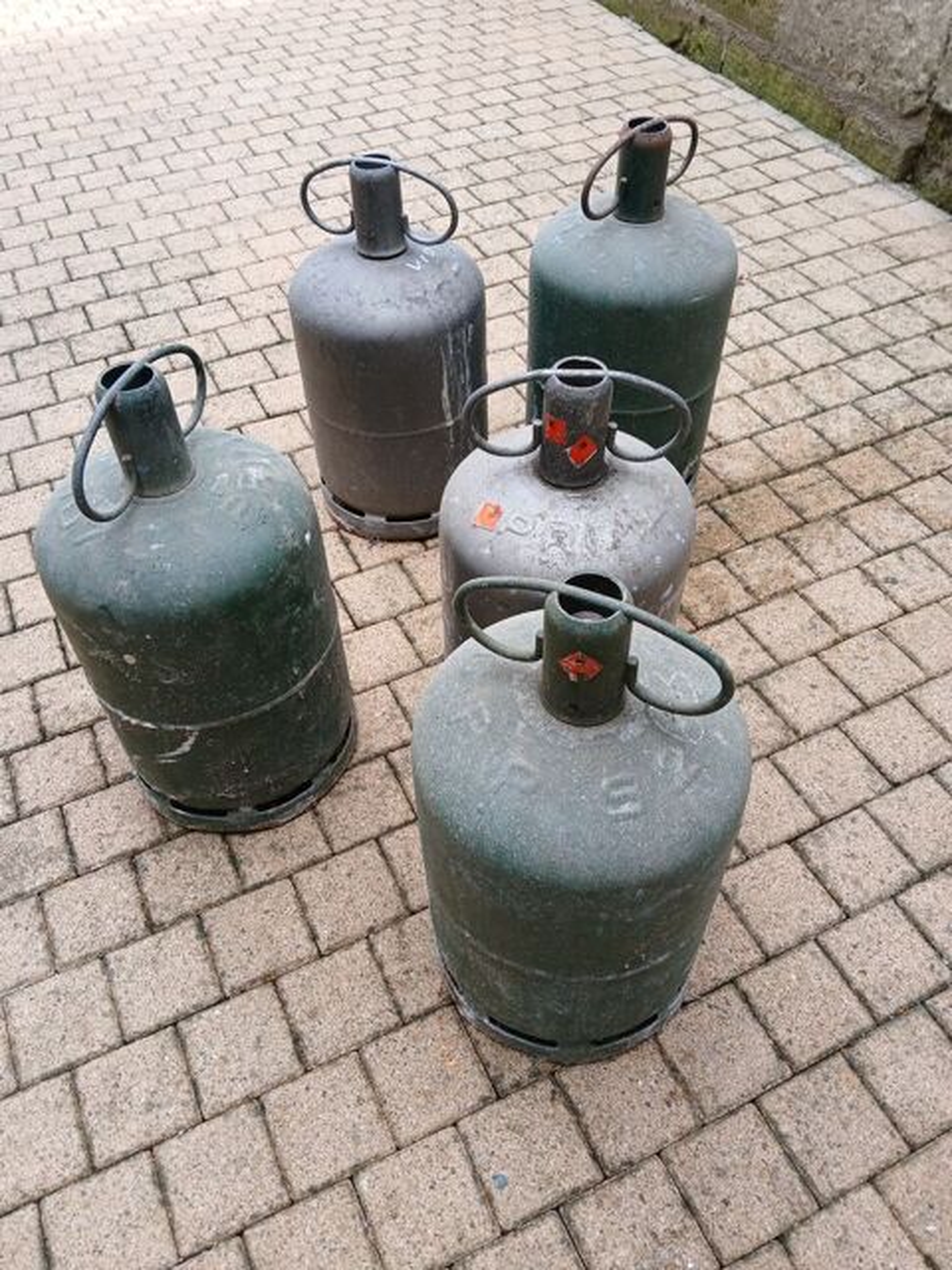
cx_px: 476
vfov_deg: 67.3
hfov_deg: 53.1
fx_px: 953
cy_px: 635
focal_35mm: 26
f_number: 1.8
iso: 25
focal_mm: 3.98
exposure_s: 1/100
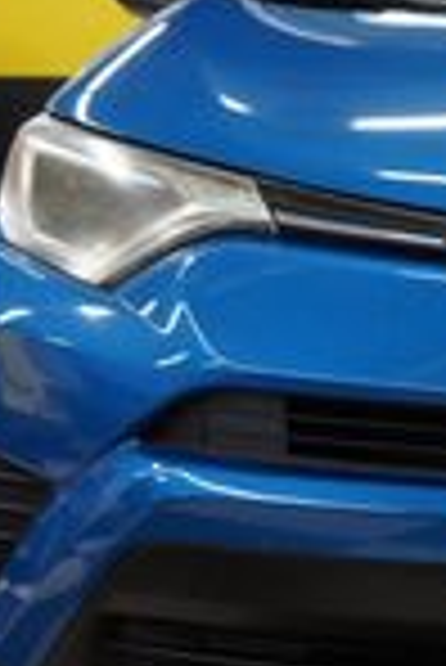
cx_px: 622
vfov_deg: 22.8
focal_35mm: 89
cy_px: 297
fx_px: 1650
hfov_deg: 14.6
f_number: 4
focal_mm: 22
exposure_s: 1/40
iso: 320
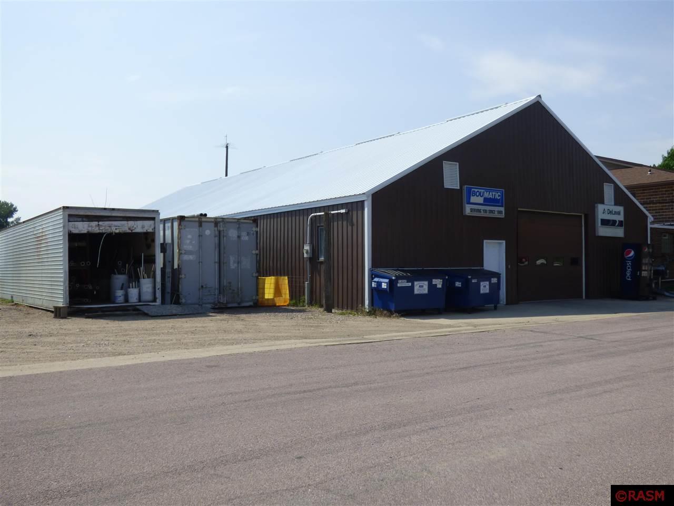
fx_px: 623
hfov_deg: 56.8
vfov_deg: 44.2
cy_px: 253
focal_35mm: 32
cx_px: 337
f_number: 3.3
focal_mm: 5.53
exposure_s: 1/1600
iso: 100
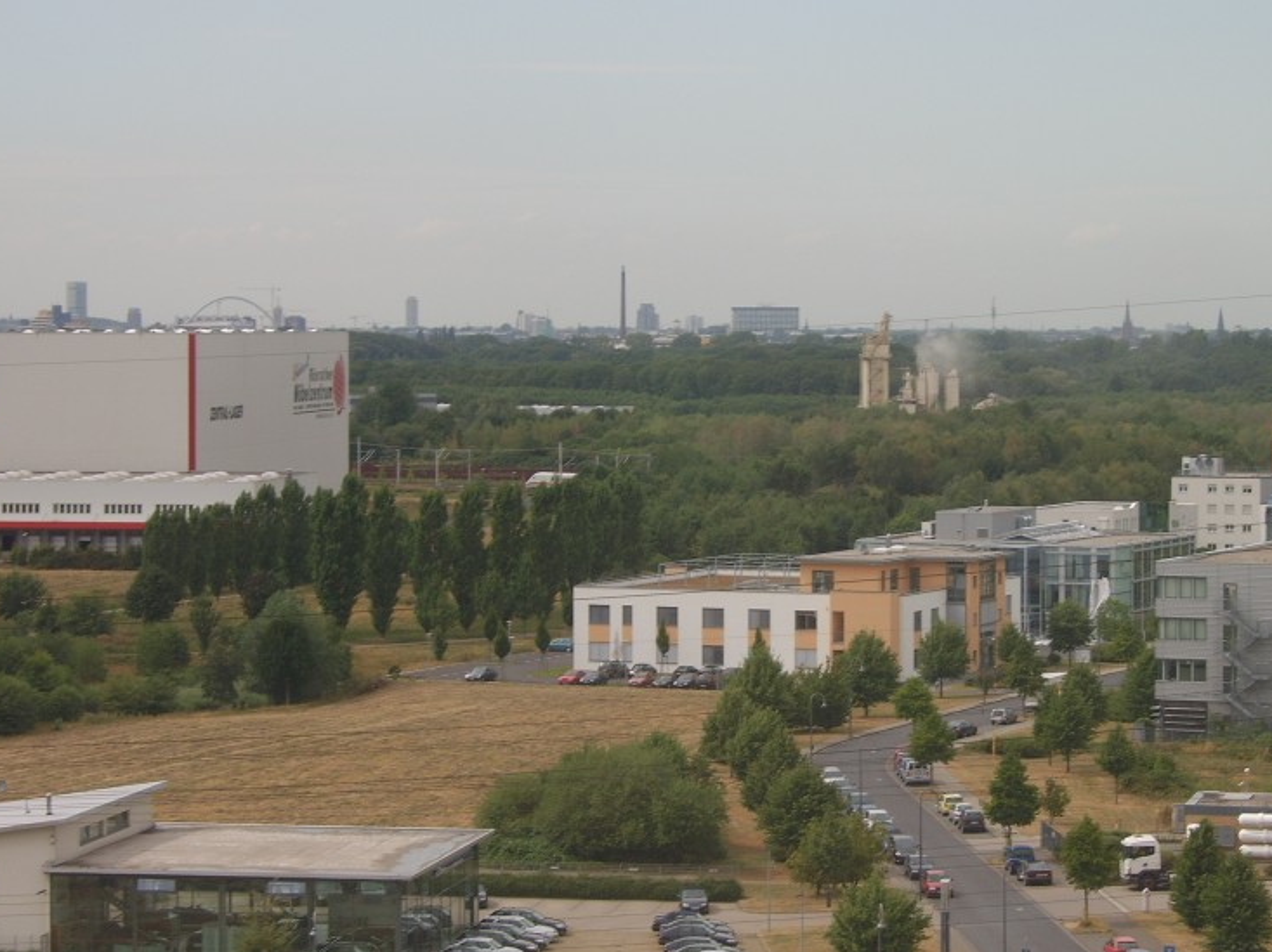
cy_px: 437
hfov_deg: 20.7
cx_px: 673
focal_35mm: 95
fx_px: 3489
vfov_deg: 15.5
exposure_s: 1/148
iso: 50
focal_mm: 22.74
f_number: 6.7
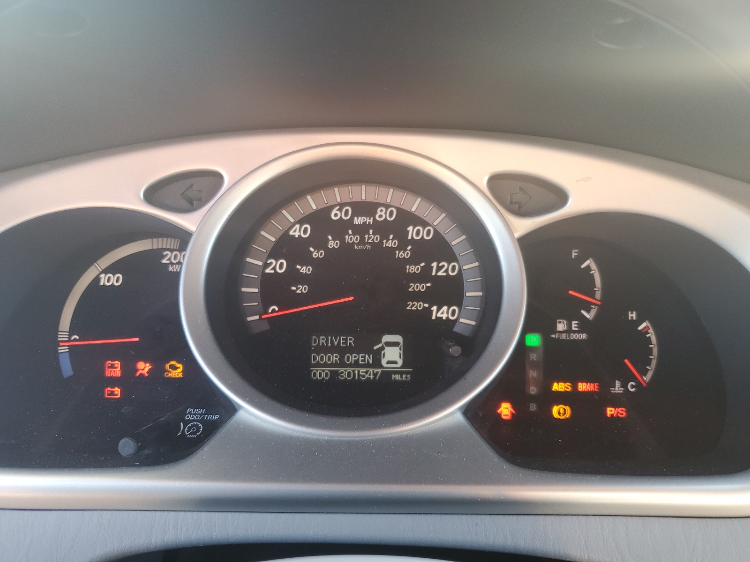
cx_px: 375
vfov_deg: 53.1
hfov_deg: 67.3
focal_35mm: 26
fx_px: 563
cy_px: 281
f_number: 1.5
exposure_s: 1/60.2
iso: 57
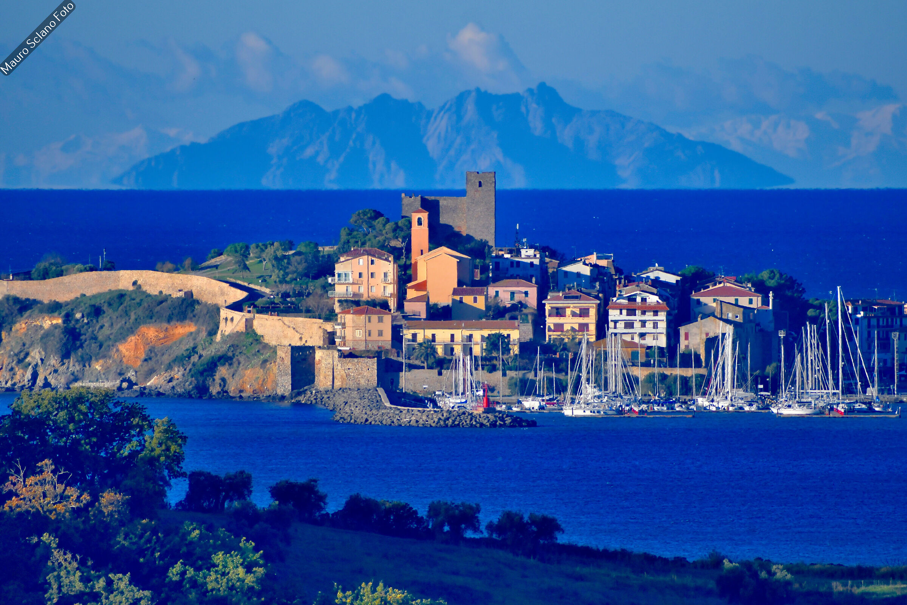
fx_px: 15115
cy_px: 302
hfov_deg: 3.4
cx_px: 454
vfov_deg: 2.3
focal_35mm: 600
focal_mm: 300
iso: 200
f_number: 6.3
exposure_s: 1/1000
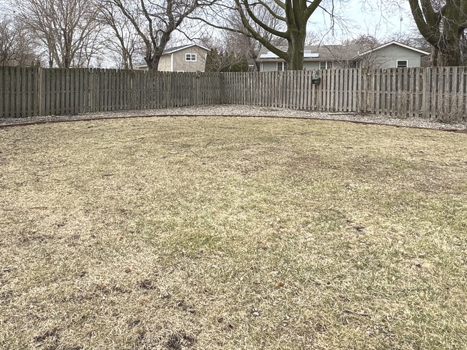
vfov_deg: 46.5
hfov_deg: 61.2
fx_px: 391
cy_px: 89
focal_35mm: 29
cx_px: 191
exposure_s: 1/610
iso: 40
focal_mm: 2.22
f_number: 2.2
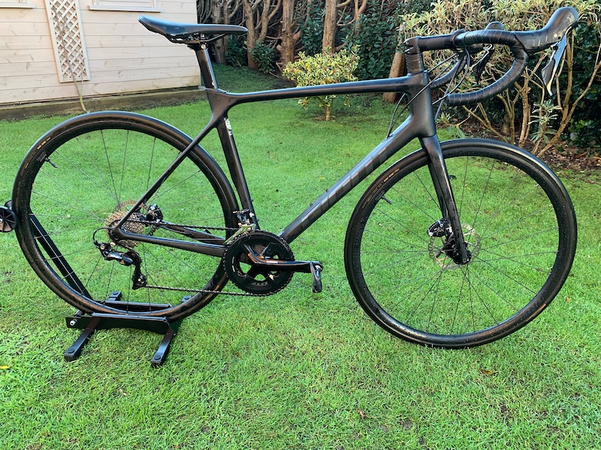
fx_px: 451
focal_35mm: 26
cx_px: 300
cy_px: 225
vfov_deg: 53.1
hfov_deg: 67.3
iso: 100
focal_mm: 4.25
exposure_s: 1/101
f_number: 1.8
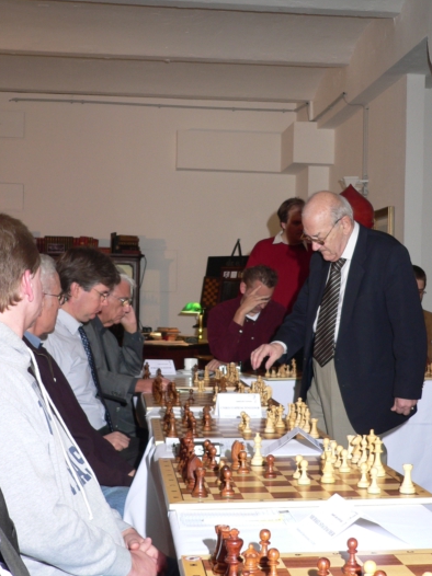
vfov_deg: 34.3
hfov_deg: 26.1
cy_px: 310
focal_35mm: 56
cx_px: 247
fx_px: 933
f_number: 2.8
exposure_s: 1/60
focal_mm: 7.7
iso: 100
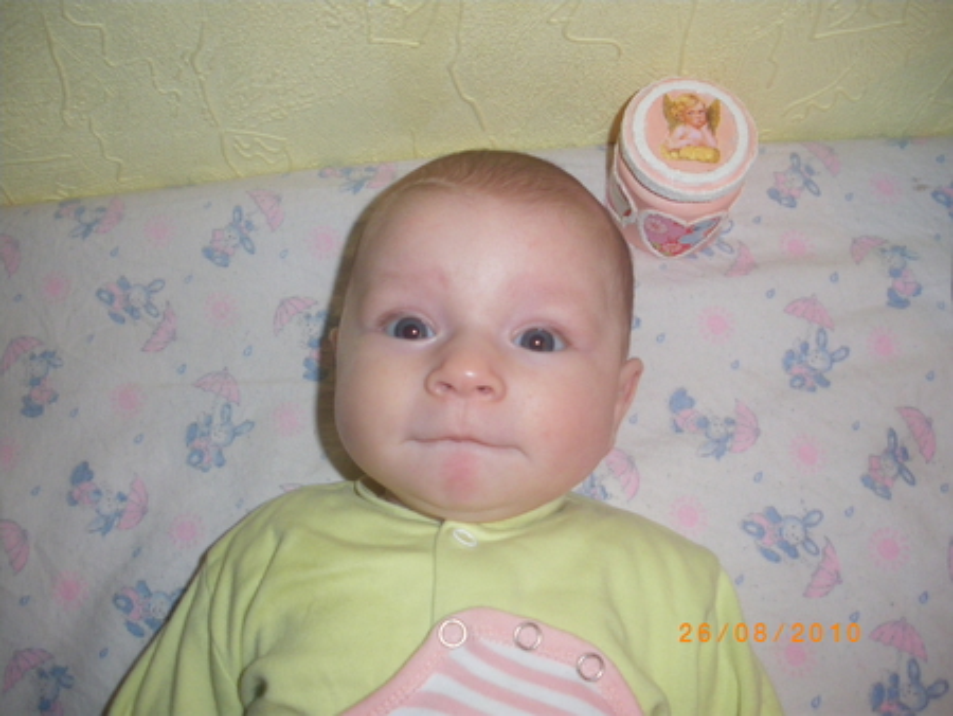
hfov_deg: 51.3
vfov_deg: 39.7
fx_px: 992
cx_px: 476
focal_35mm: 36
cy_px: 358
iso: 320
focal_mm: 6.3
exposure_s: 1/50
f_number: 3.5
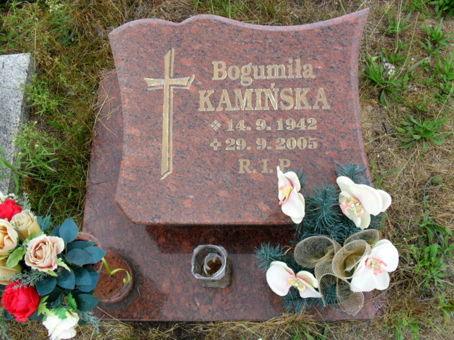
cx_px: 227
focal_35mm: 35
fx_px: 459
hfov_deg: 52.6
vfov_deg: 40.7
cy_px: 170
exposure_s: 1/180
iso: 100
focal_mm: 6.3
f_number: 3.2
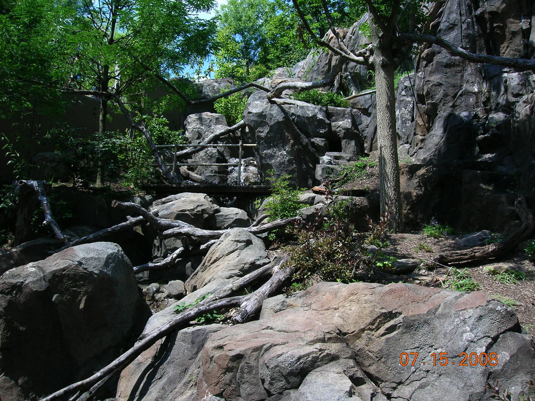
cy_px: 200
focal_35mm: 34
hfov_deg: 54.0
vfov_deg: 41.8
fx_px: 525
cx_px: 268
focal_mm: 5.7
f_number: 4.9
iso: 50
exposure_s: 1/273
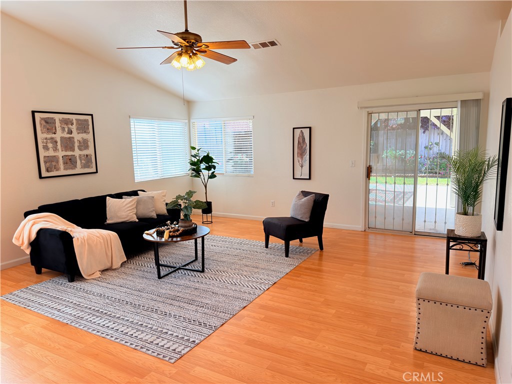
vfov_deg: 56.8
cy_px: 192
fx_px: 355
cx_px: 256
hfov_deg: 71.6
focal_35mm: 24
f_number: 1.78
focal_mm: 6.76
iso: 80
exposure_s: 1/356
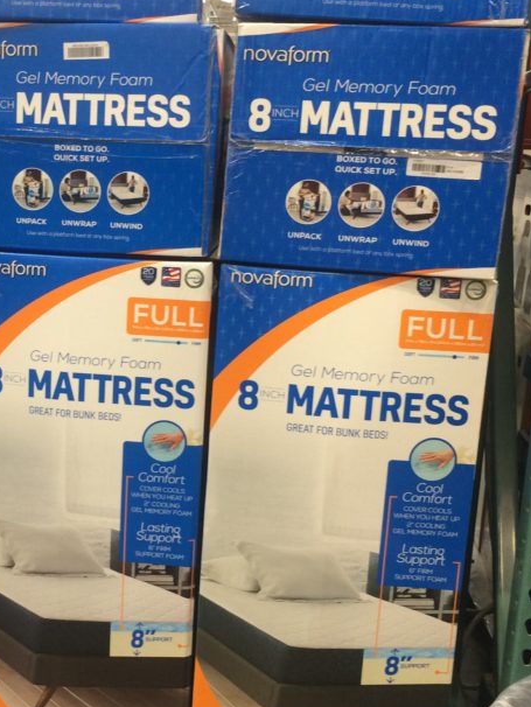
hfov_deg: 29.0
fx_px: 1001
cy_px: 345
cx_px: 98
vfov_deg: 38.9
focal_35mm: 49
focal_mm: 4.15
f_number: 2.2
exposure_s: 1/33
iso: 80
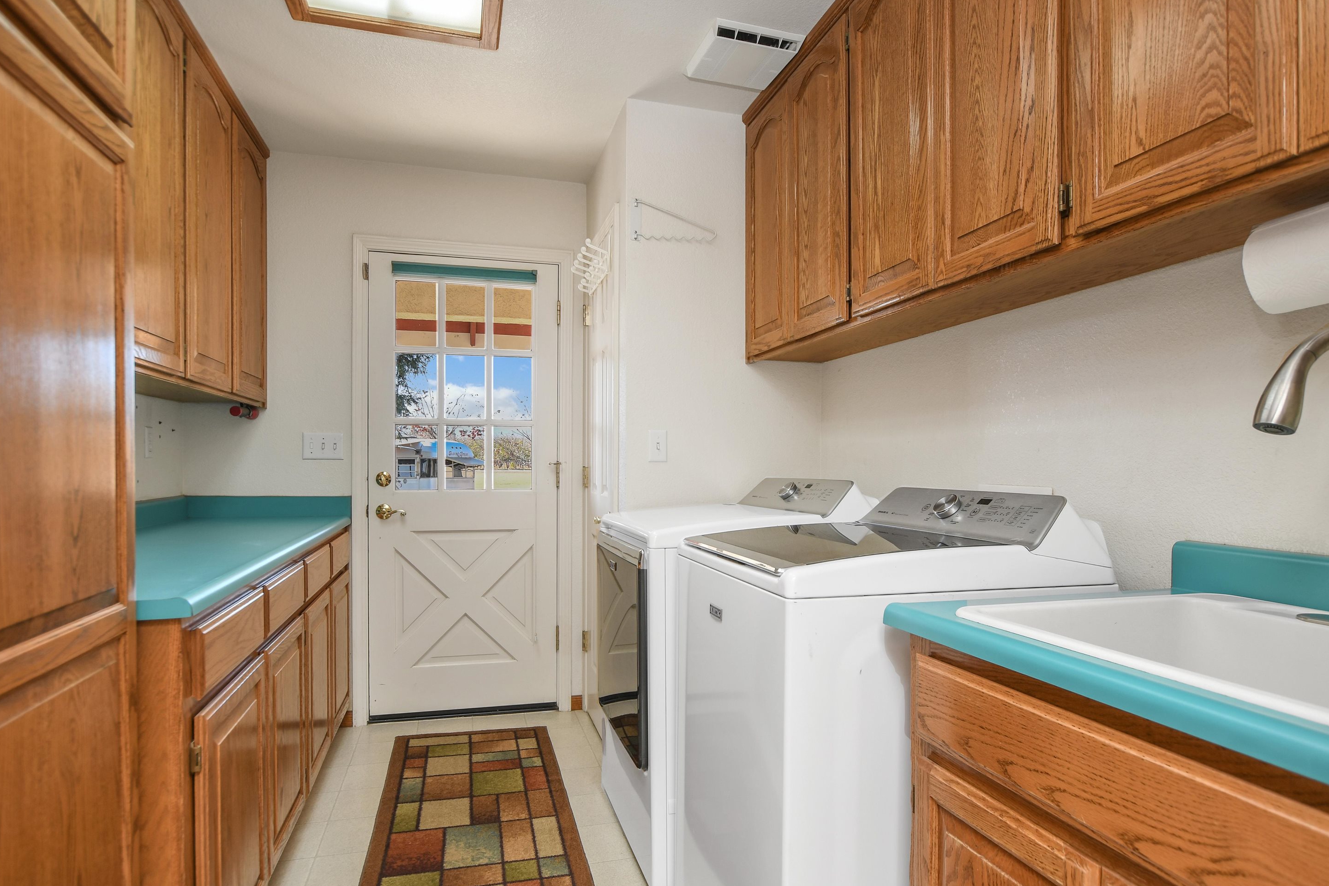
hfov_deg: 96.7
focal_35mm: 16
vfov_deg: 73.7
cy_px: 470
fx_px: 591
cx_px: 675
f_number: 4
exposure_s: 1/100
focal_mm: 10
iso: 250
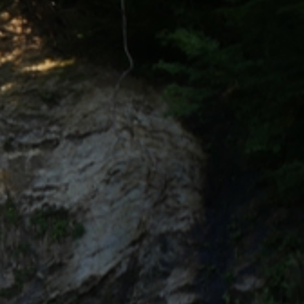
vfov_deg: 7.7
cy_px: 382
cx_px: -347
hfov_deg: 7.4
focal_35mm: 224
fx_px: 2226
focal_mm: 28
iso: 100
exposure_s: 1/3.2
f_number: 22
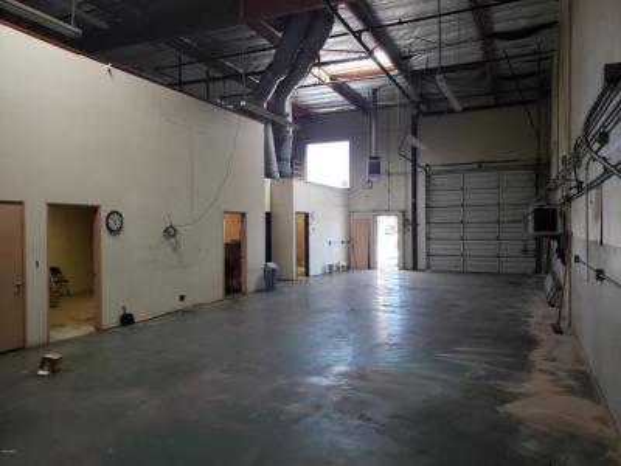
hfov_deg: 67.3
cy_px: 233
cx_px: 310
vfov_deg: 53.1
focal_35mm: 26
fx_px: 466
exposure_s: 1/50
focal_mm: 4.3
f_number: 2.4
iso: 125
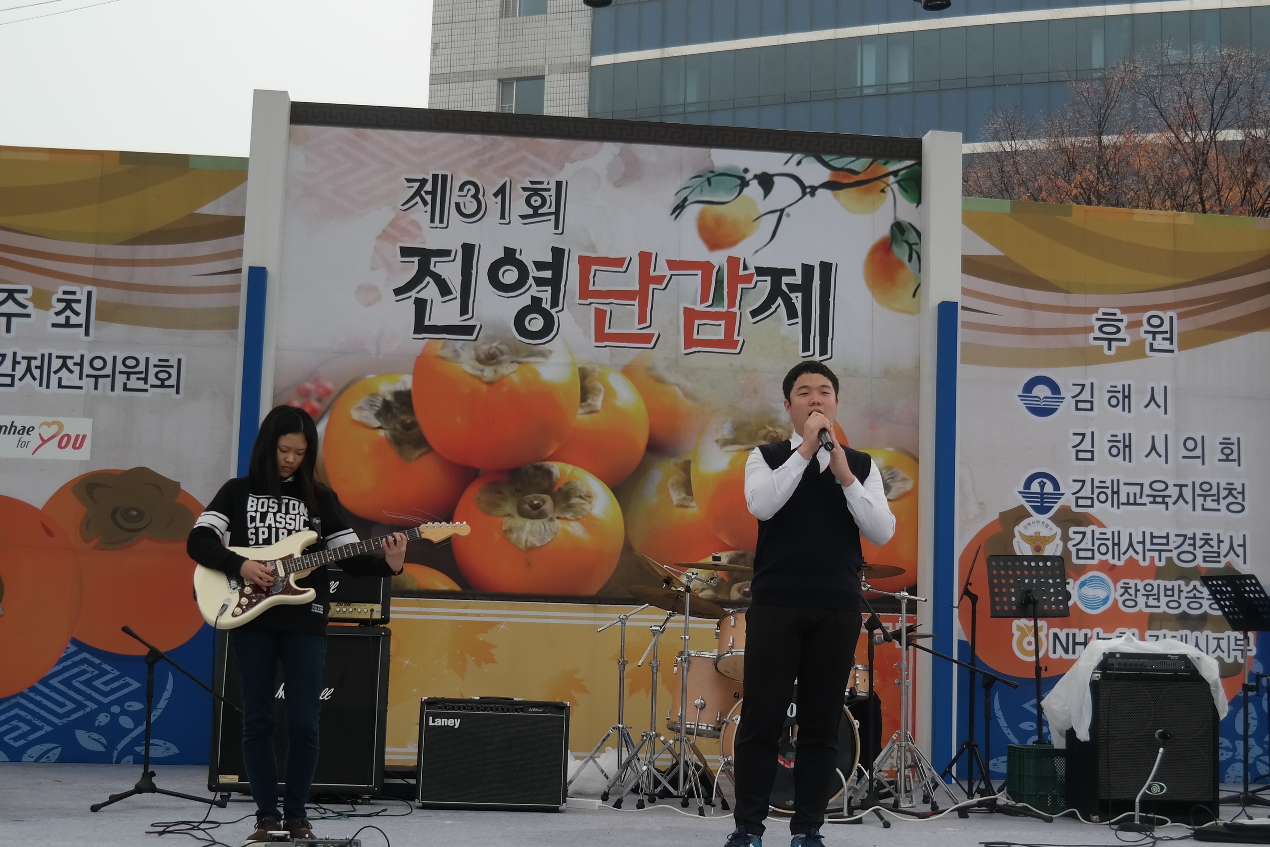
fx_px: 1869
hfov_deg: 37.5
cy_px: 416
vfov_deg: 25.5
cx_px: 715
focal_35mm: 53
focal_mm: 22
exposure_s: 1/100
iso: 100
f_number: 4
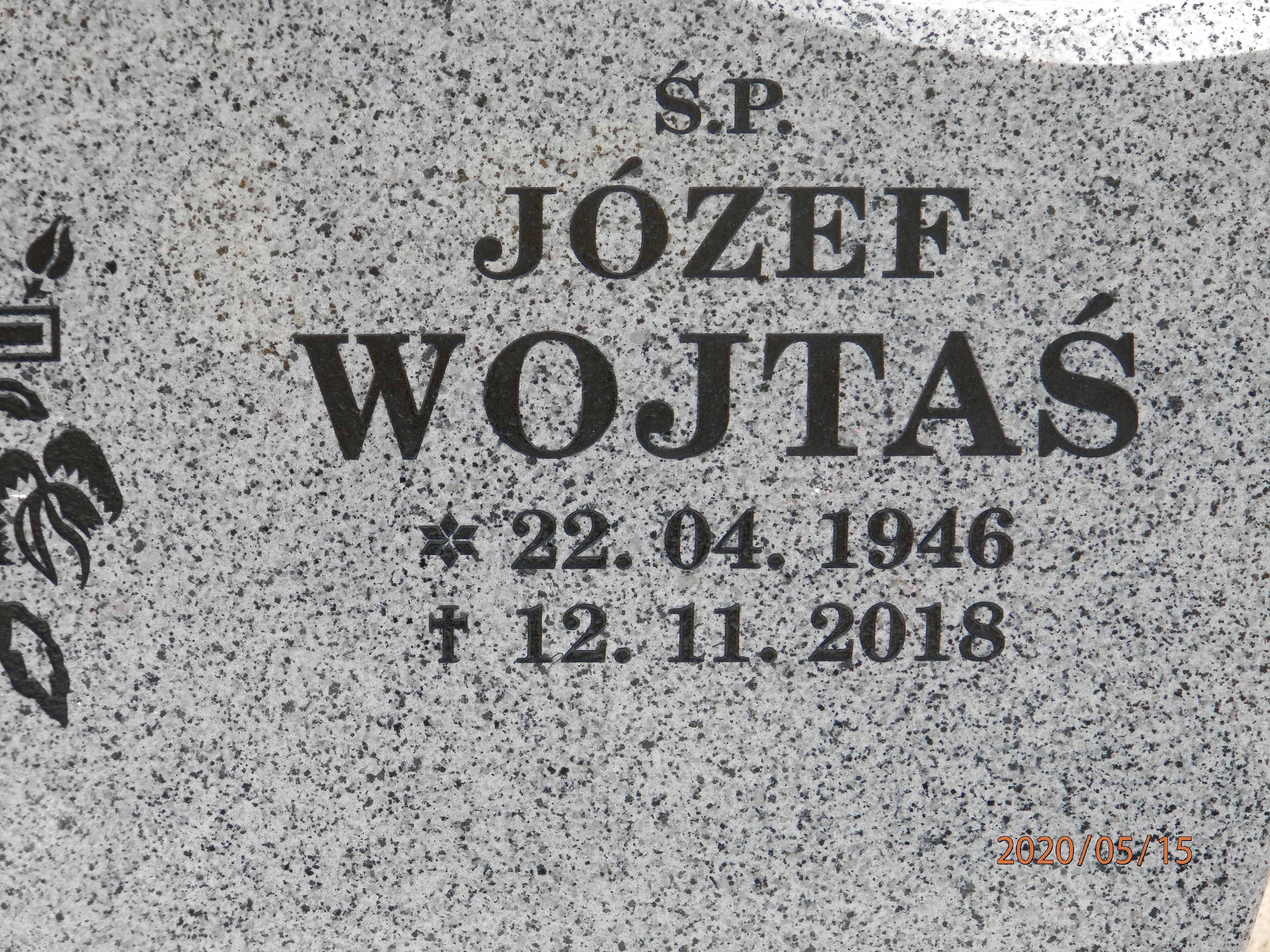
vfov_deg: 11.2
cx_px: 635
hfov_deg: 14.9
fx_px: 4843
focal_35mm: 132
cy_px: 476
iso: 80
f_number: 4.7
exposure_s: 1/200
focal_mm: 23.6
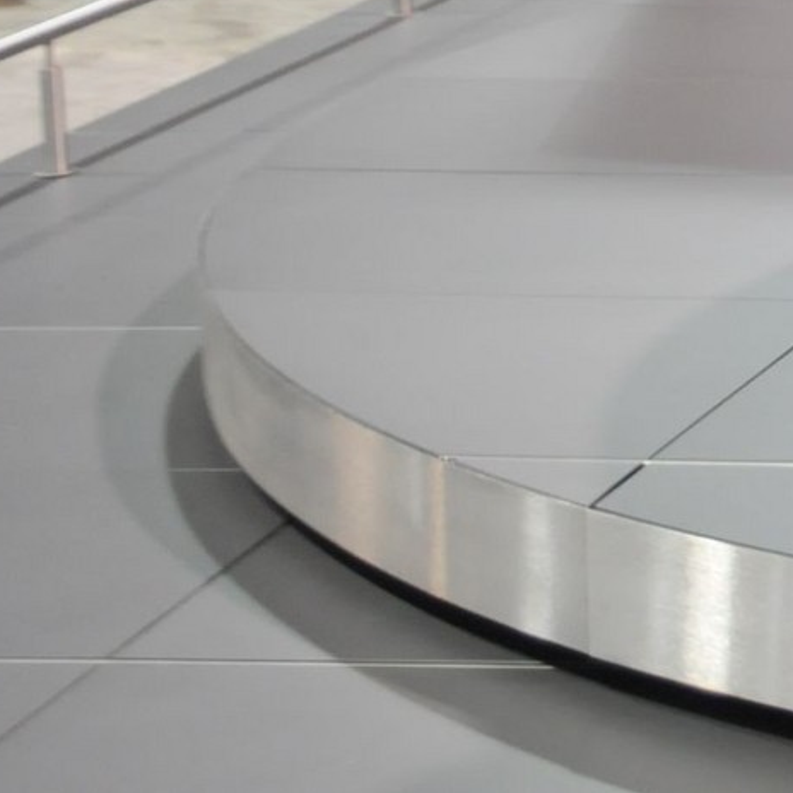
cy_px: -623
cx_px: 1894
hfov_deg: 10.1
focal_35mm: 151
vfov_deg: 10.8
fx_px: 3914
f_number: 3.8
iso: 800
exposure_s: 1/15
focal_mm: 22
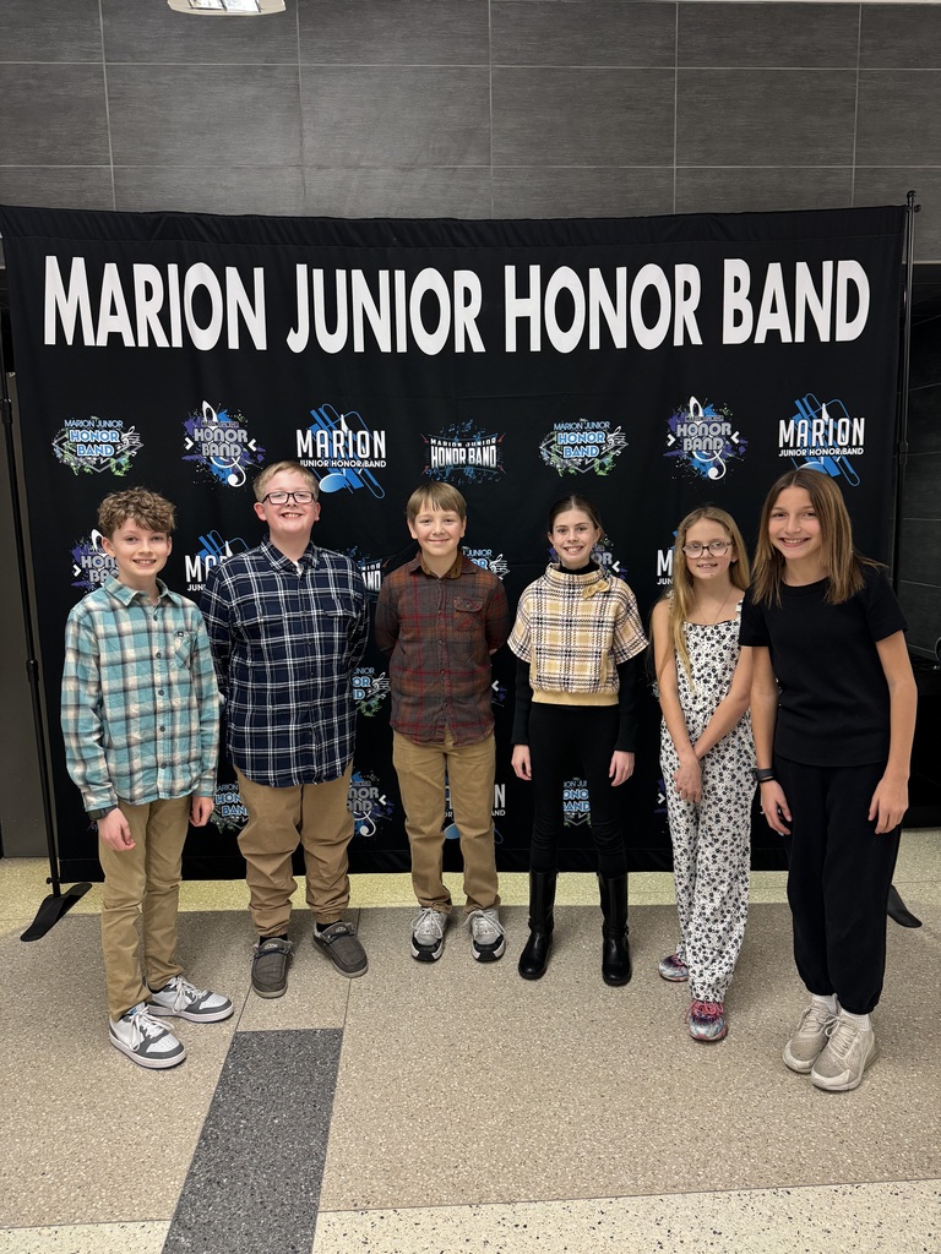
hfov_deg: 56.8
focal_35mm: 24
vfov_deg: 71.6
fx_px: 870
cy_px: 627
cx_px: 470
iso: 320
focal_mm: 6.76
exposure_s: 1/60
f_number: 1.78
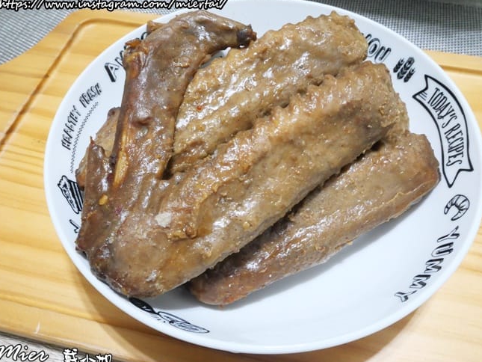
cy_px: 182
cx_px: 239
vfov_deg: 45.5
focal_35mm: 31
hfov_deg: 58.3
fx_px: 432
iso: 3200
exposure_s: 1/13
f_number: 10
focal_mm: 15
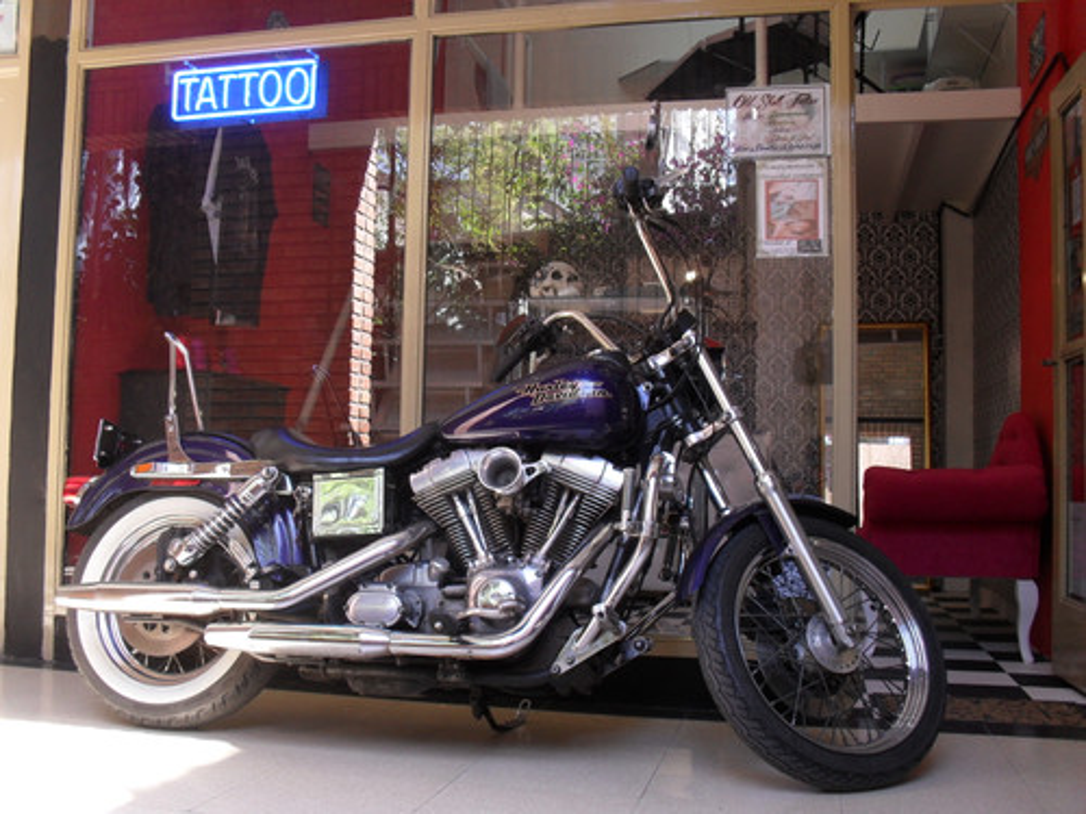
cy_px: 407
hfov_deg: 52.6
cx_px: 543
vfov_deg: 40.7
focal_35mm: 35
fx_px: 1098
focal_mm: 6.3
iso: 120
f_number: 3.2
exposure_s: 1/45
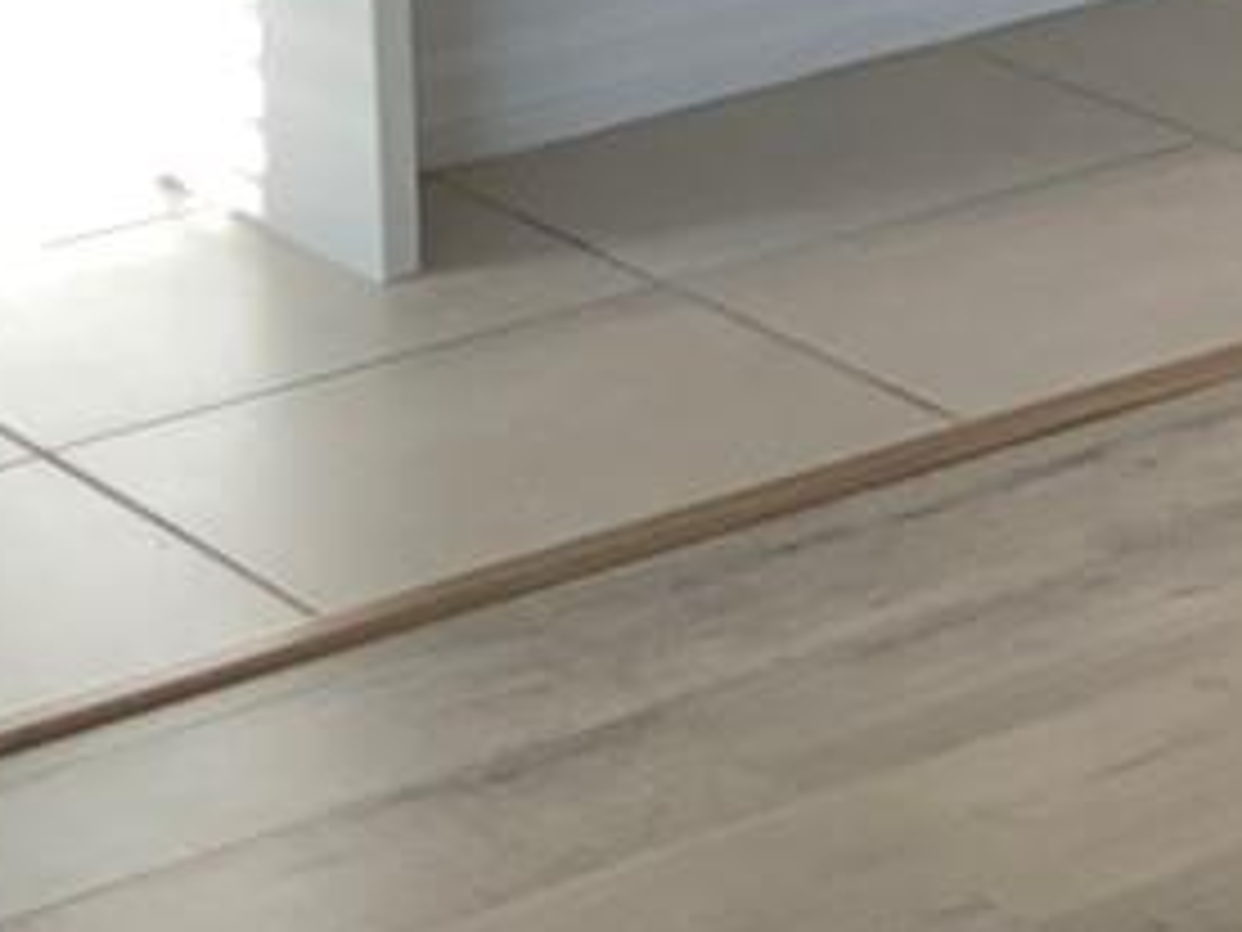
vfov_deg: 8.1
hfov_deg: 10.2
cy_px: -1396
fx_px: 6028
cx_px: 3028
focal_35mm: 168
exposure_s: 1/120
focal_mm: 3
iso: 32
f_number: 1.8
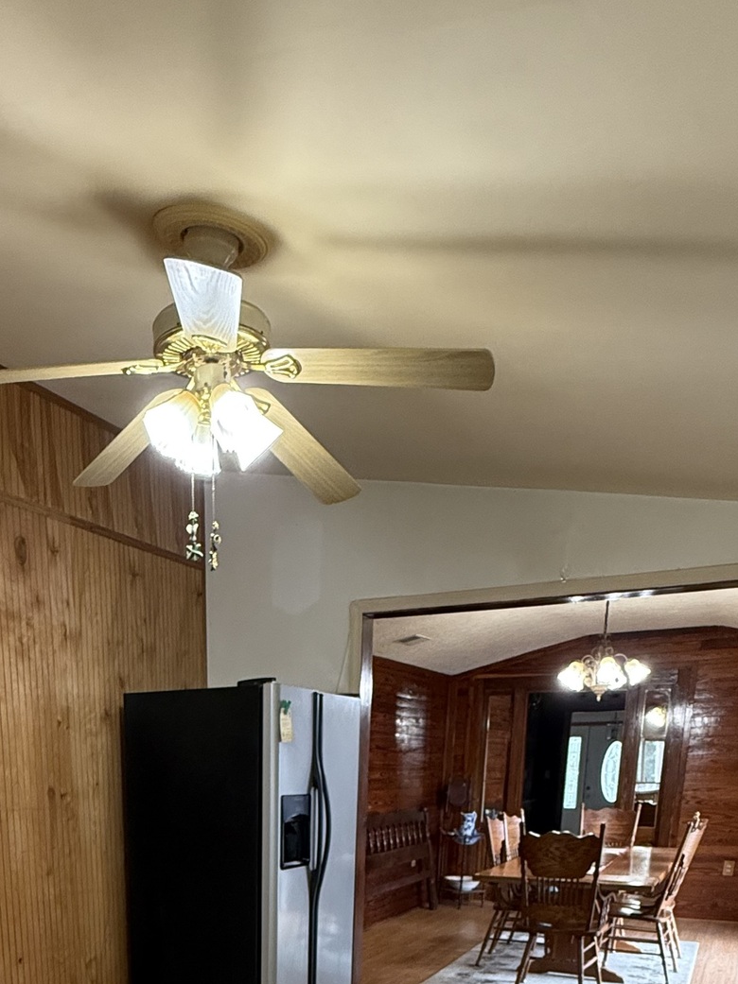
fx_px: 882
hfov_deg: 44.5
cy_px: 996
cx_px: 227
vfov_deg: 47.7
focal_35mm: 31
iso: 320
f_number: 2.2
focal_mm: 2.22
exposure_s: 1/60
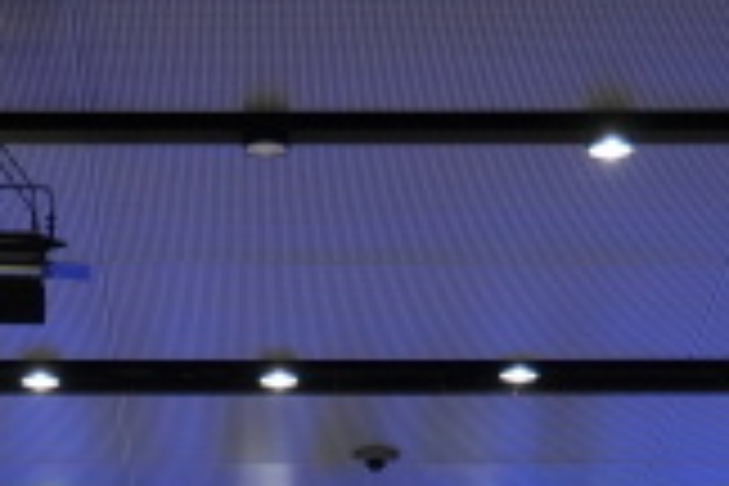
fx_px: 3948
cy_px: 1125
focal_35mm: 195
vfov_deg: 6.7
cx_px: 212
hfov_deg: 10.5
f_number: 4
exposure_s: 1/60
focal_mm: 33
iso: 320
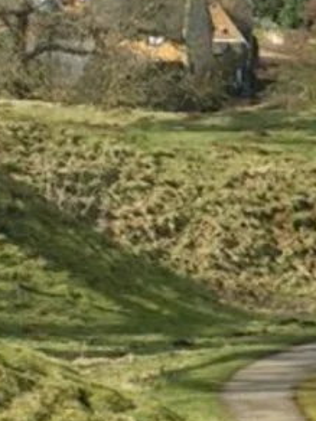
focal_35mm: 400
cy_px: 180
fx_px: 4869
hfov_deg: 3.7
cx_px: 439
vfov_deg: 5.0
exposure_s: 1/200
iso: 50
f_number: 5.6
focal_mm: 16.6
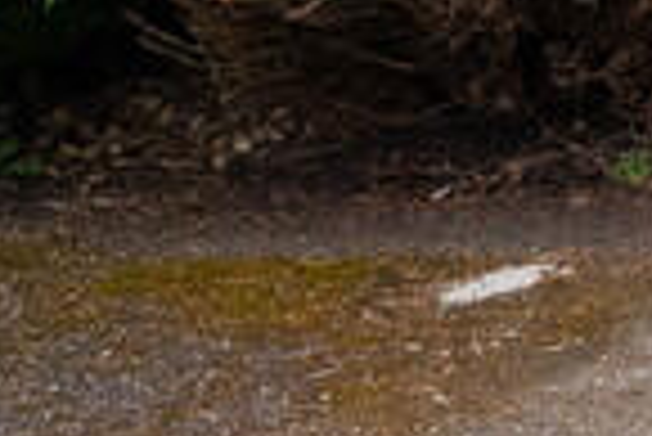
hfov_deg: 8.7
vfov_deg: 7.4
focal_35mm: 166
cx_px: 2284
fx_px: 3001
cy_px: -841
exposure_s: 1/400
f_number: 7.1
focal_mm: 23.5
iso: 1250
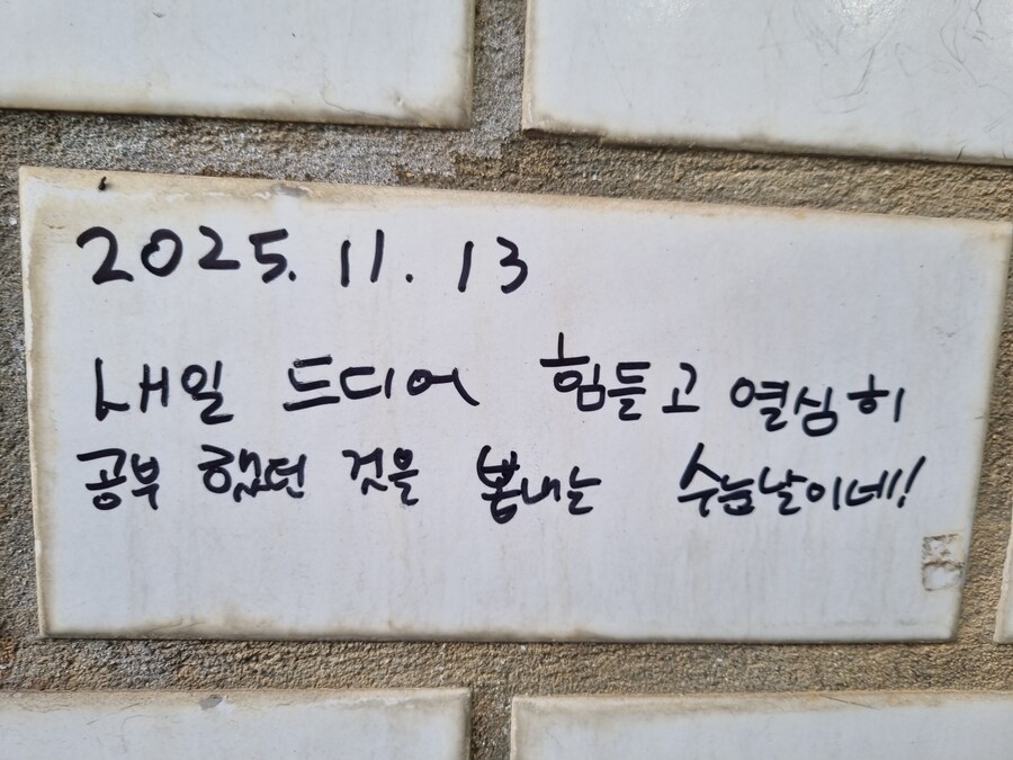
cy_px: 380
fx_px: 761
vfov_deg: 53.1
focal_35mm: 26
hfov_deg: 67.3
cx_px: 506
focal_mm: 5.4
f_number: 1.8
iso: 50
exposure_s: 1/122
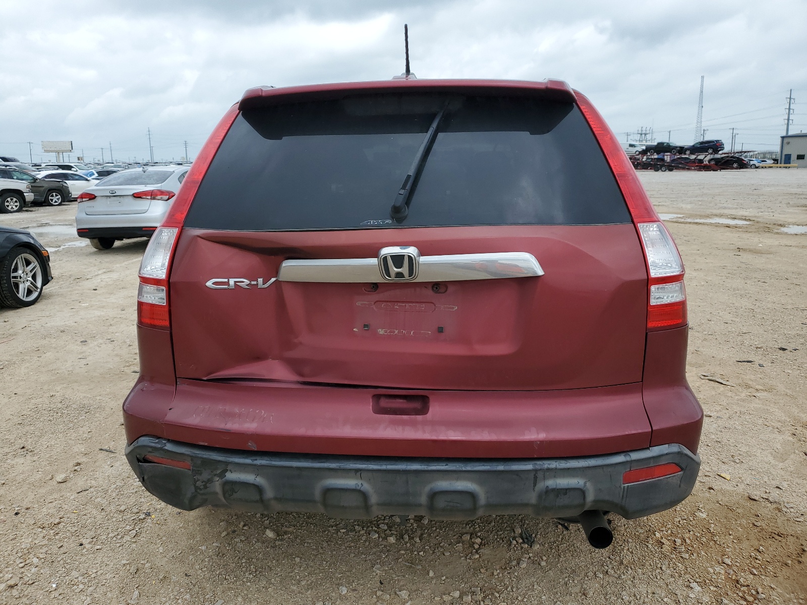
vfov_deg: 53.1
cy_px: 302
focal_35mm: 26
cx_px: 404
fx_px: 606
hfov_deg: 67.3
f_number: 1.5
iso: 50
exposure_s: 1/2500
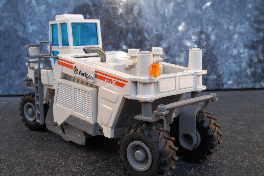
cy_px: 88
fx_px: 308
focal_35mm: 42
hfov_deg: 46.4
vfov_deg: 31.9
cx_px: 132
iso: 250
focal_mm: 28
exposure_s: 1/60
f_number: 18
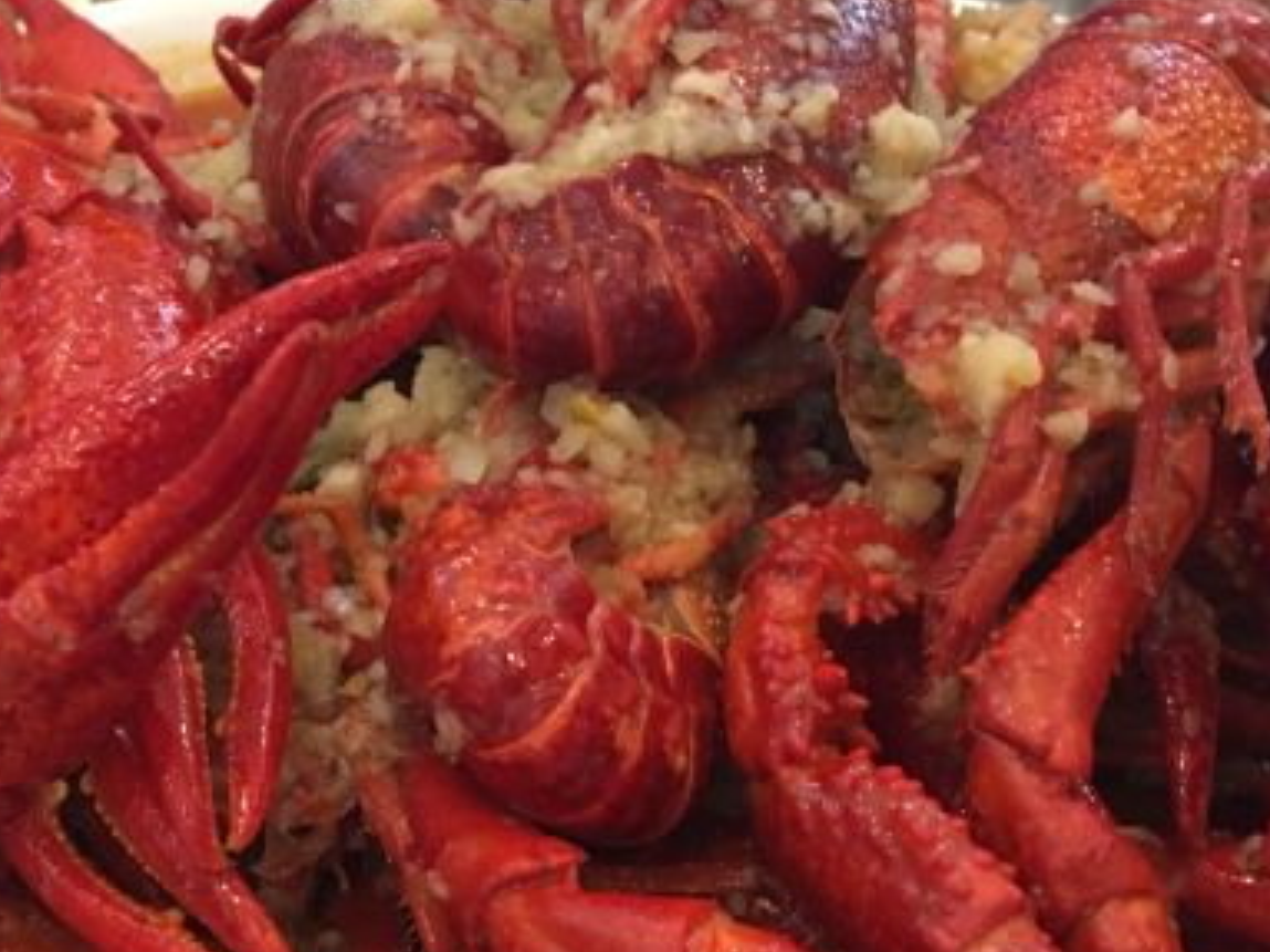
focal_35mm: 53
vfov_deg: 27.2
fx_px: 1944
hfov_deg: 35.8
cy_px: 698
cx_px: 418
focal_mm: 4.15
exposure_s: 1/20
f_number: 2.2
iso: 200
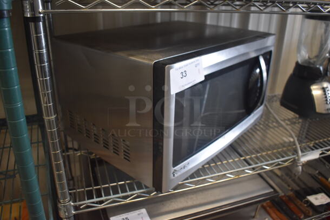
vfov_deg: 43.7
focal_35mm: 30
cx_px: 165
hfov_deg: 61.9
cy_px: 110
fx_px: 275
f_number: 3.8
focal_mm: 20
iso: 1250
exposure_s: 1/125
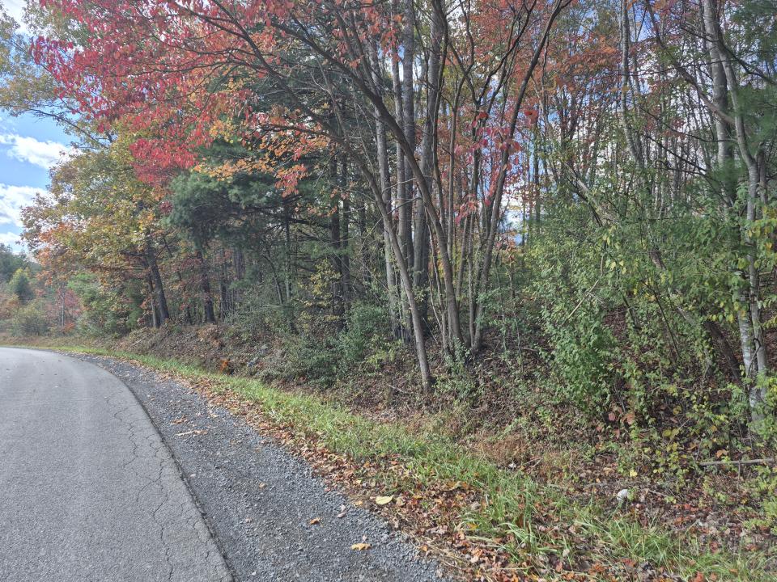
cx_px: 388
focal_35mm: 23
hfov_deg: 73.9
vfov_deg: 58.9
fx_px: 516
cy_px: 291
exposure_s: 1/469
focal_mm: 5.4
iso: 25
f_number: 1.8
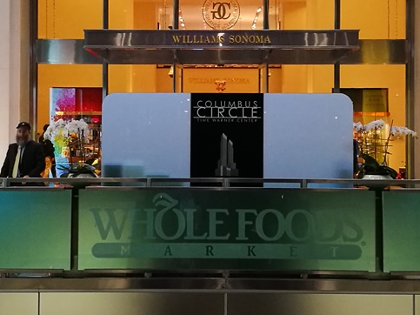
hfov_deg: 26.7
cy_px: 109
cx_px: 207
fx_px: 885
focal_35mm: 73
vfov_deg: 20.1
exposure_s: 1/30
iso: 320
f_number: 2.2
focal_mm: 4.5
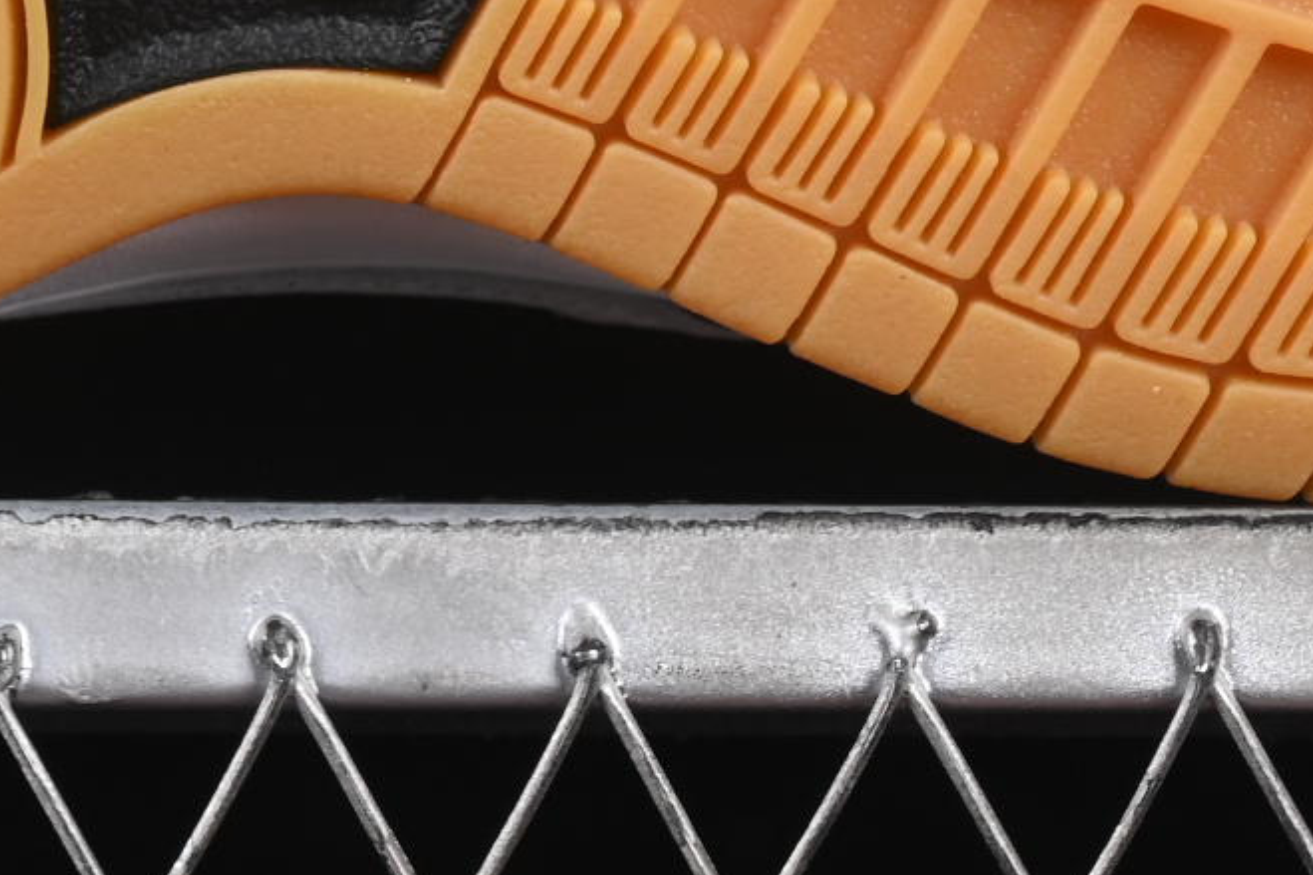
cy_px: -658
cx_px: 18
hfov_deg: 6.5
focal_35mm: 317
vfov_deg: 4.3
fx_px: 11558
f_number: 7.1
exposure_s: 1/60
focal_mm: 50
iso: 160
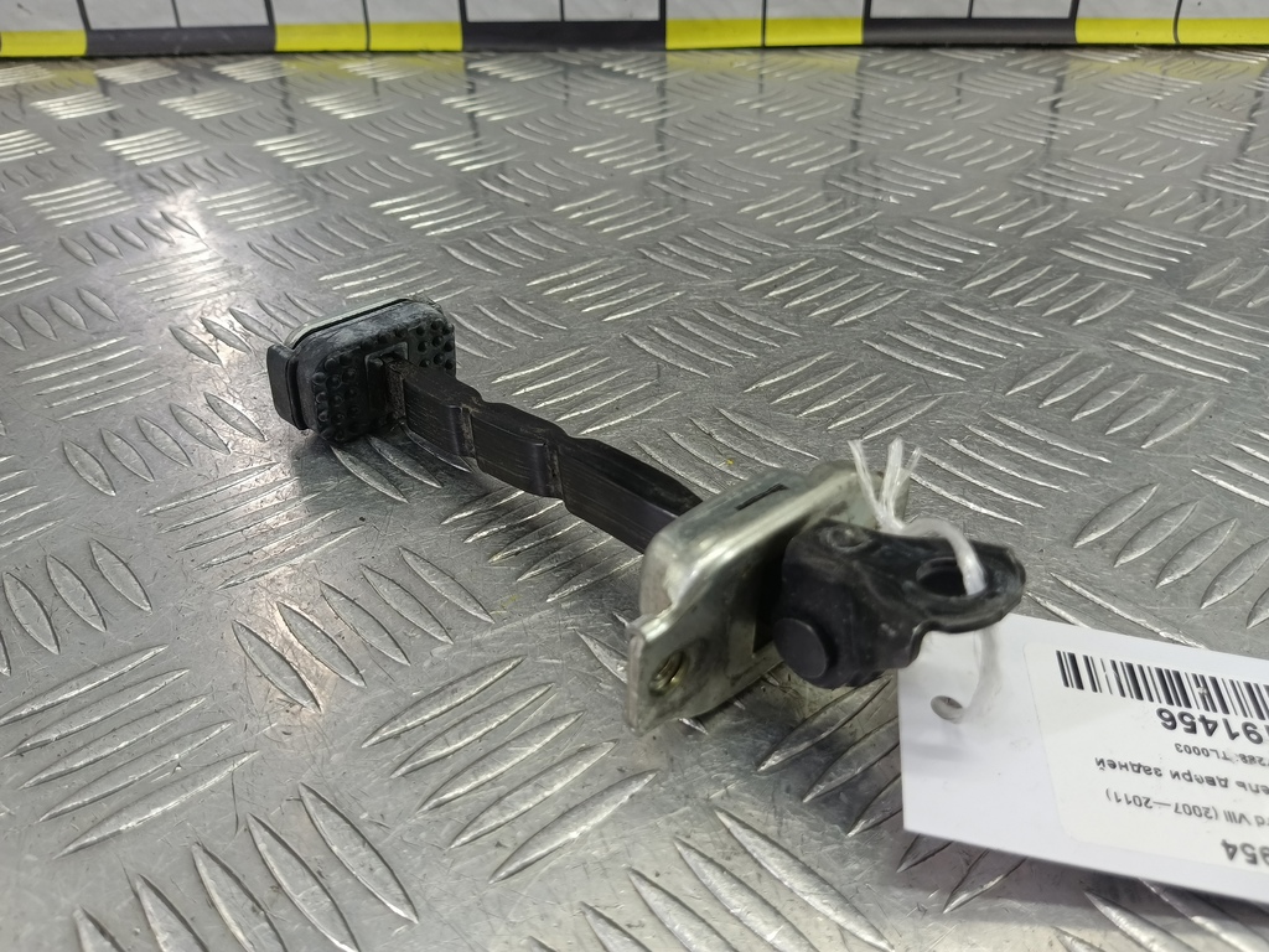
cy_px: 476
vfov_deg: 51.4
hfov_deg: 65.3
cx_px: 634
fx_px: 990
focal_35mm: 27
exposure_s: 1/50
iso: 121
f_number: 1.6
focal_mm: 4.11
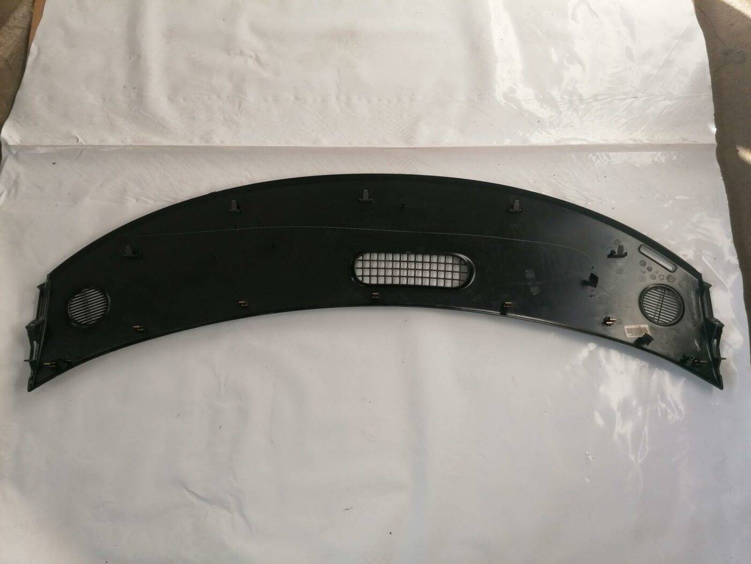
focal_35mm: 27
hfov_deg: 65.3
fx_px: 586
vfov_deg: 51.4
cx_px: 376
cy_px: 282
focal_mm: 4.75
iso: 64
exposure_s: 1/100
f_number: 1.8
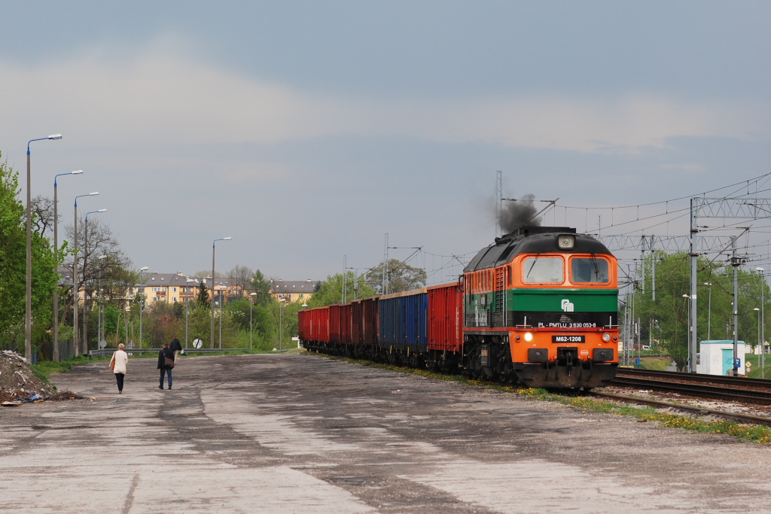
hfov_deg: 16.1
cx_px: 386
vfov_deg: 10.8
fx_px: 2731
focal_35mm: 128
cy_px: 257
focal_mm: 85
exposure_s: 1/400
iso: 200
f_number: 5
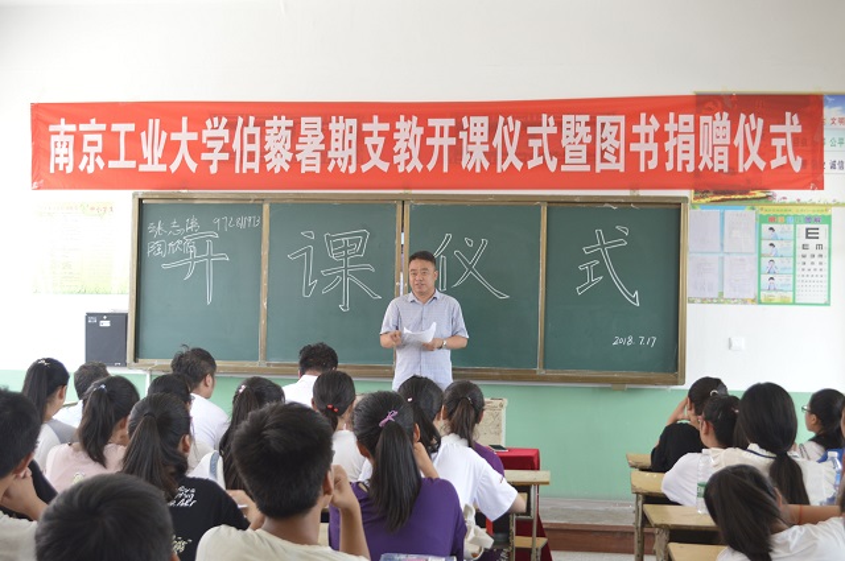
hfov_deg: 41.2
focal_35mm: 48
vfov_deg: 28.0
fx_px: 1125
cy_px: 280
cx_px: 422
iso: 400
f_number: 5.6
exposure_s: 1/40
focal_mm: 32
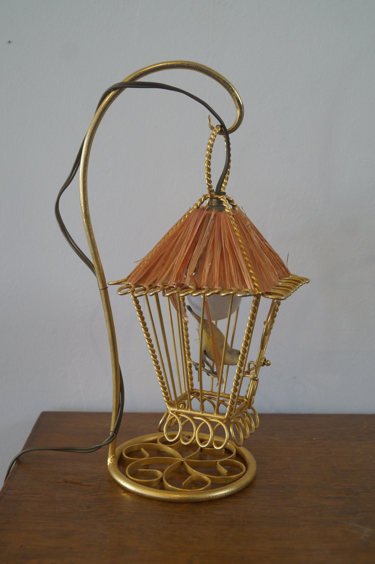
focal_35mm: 42
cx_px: 188
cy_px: 282
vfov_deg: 46.4
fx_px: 658
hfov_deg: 31.8
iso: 500
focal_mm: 28
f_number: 4.5
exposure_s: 1/60
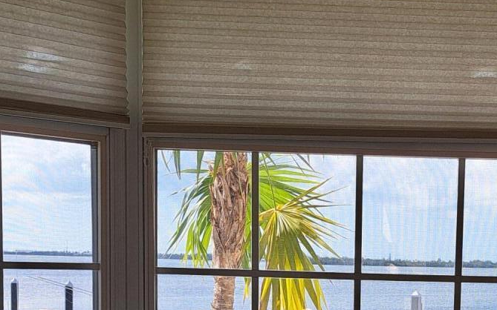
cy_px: 370
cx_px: 409
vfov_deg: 16.5
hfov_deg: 26.6
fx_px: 1029
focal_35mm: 76
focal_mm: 5.23
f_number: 1.8
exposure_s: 1/250
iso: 50
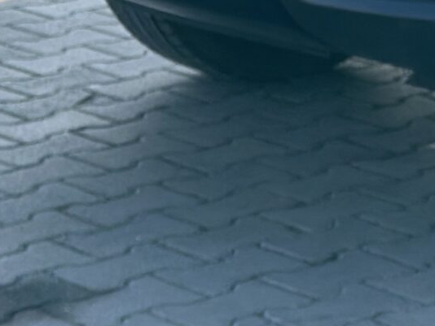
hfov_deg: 8.2
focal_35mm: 230
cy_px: -195
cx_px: 865
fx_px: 2892
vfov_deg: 6.4
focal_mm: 6.86
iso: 80
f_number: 1.78
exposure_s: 1/990
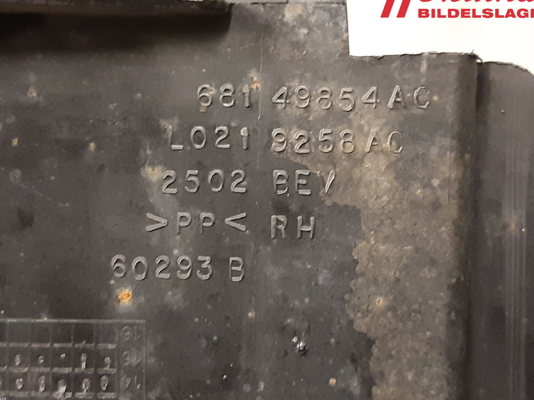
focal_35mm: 28
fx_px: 432
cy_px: 186
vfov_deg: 49.7
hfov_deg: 63.4
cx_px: 265
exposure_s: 1/25
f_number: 1.7
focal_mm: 3.93
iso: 400
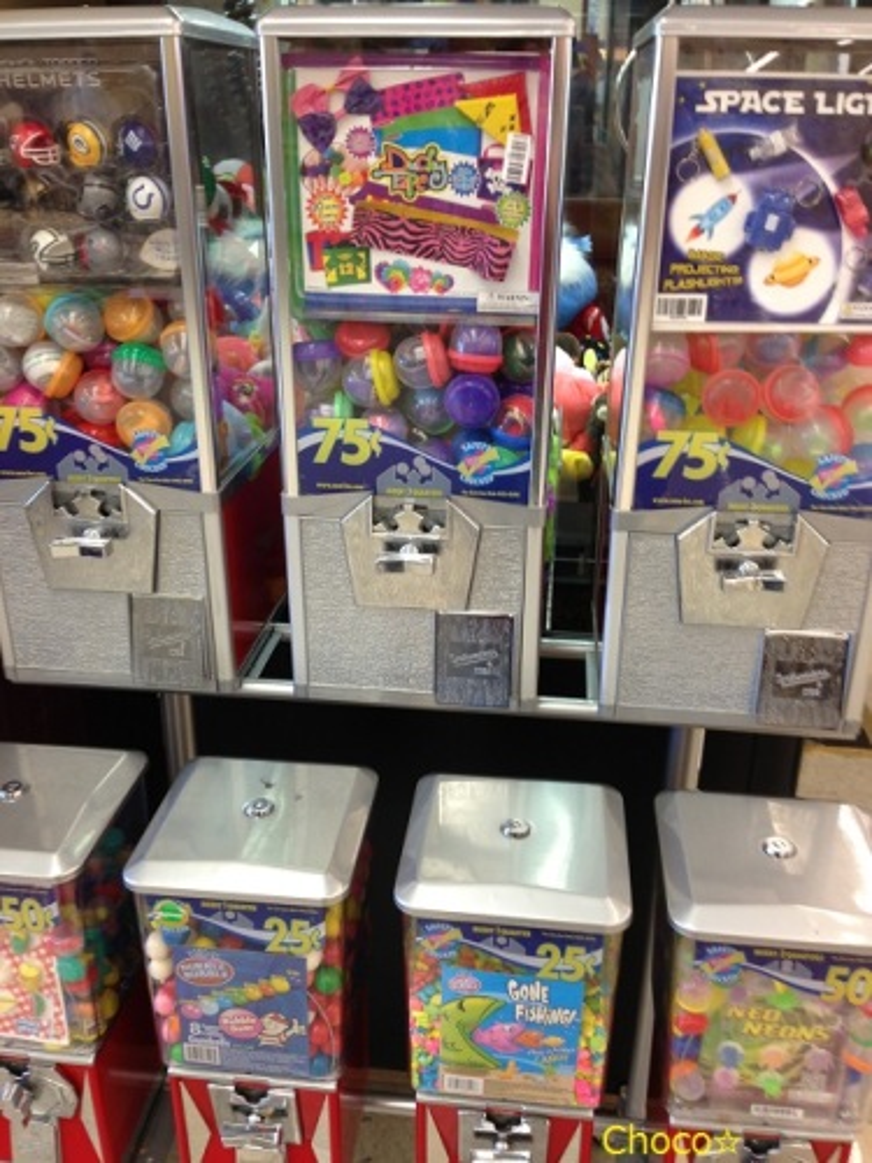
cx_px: 436
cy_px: 582
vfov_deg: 55.4
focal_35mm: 33
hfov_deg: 42.9
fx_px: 1108
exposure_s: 1/24
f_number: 2.4
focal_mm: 4.13
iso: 50
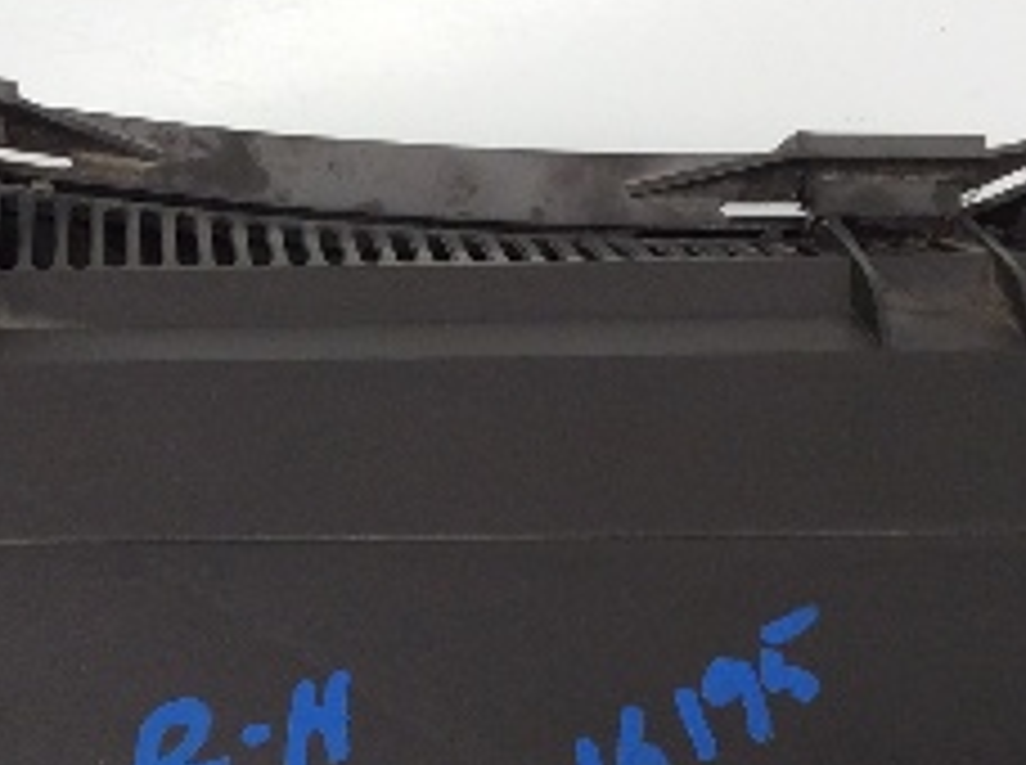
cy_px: 864
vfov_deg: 15.9
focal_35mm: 90
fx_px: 2662
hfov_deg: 21.7
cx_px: 306
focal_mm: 3.3
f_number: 2.4
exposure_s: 1/30
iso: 40
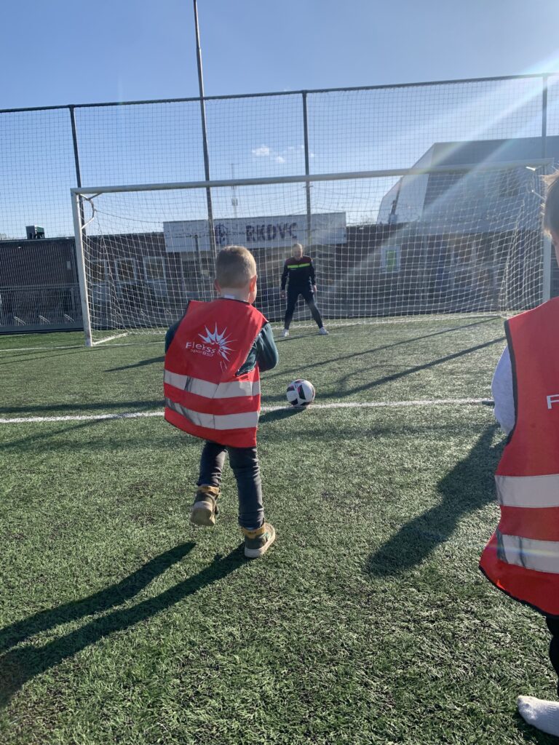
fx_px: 560
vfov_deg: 67.3
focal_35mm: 26
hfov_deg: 53.1
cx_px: 280
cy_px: 372
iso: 25
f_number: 1.8
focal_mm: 4.25
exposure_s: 1/1916
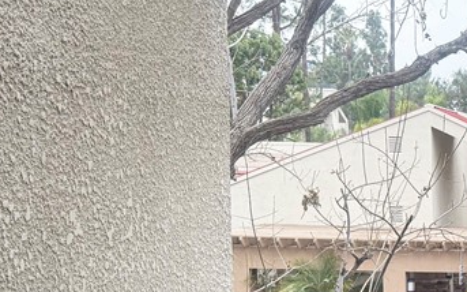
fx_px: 967
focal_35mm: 76
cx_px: 678
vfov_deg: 16.8
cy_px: 280
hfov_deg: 22.7
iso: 200
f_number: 1.78
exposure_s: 1/121
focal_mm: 6.76
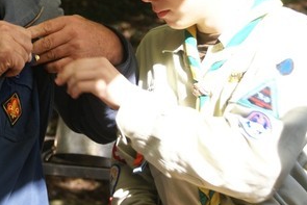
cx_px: 48
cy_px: 16
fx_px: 1528
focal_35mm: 179
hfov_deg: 11.4
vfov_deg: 7.7
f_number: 6.3
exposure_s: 1/100
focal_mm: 55
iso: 100
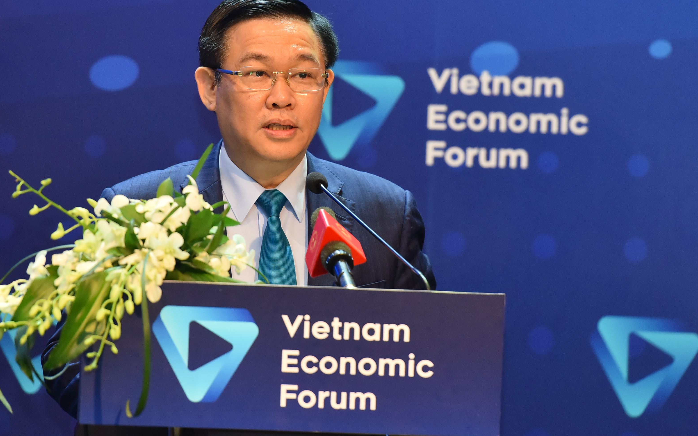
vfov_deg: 3.7
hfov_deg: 5.9
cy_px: 149
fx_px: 6829
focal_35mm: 359
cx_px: 360
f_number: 3.2
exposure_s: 1/160
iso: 1600
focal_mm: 200
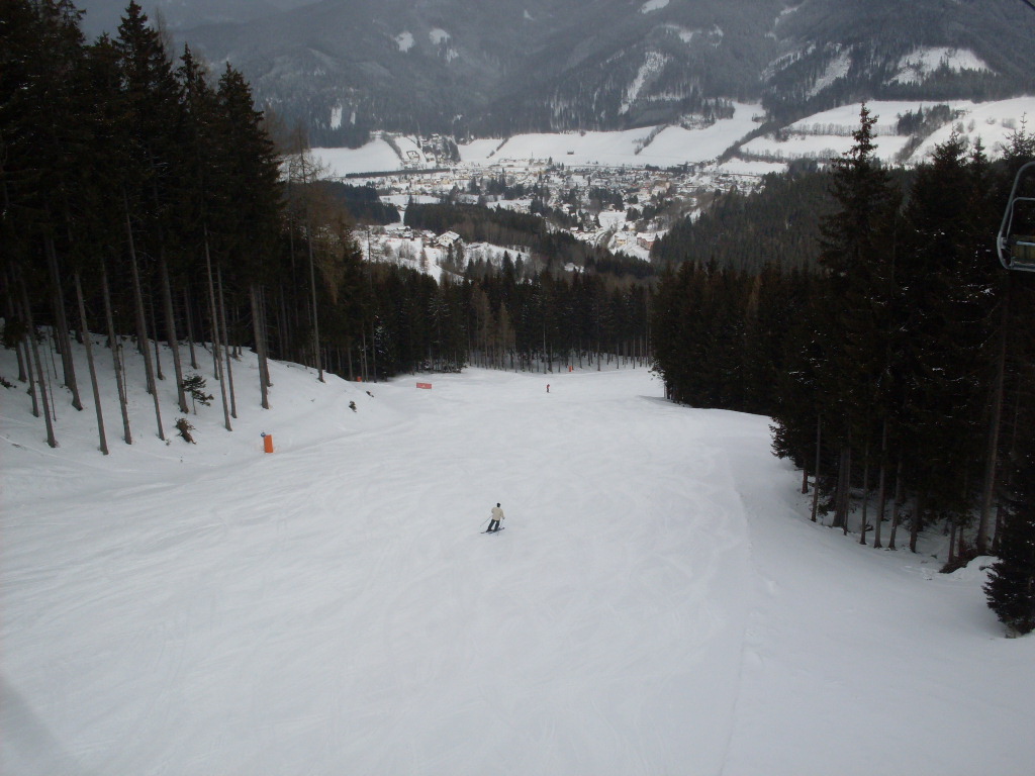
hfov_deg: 49.0
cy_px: 388
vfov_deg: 37.7
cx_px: 518
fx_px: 1136
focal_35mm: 38
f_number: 8.4
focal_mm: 6.3
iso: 80
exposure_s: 1/350
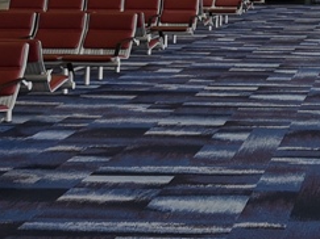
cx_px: 374
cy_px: -81
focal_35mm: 89
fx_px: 822
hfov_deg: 20.7
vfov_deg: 15.7
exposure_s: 1/100
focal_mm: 3.95
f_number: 1.8
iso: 64
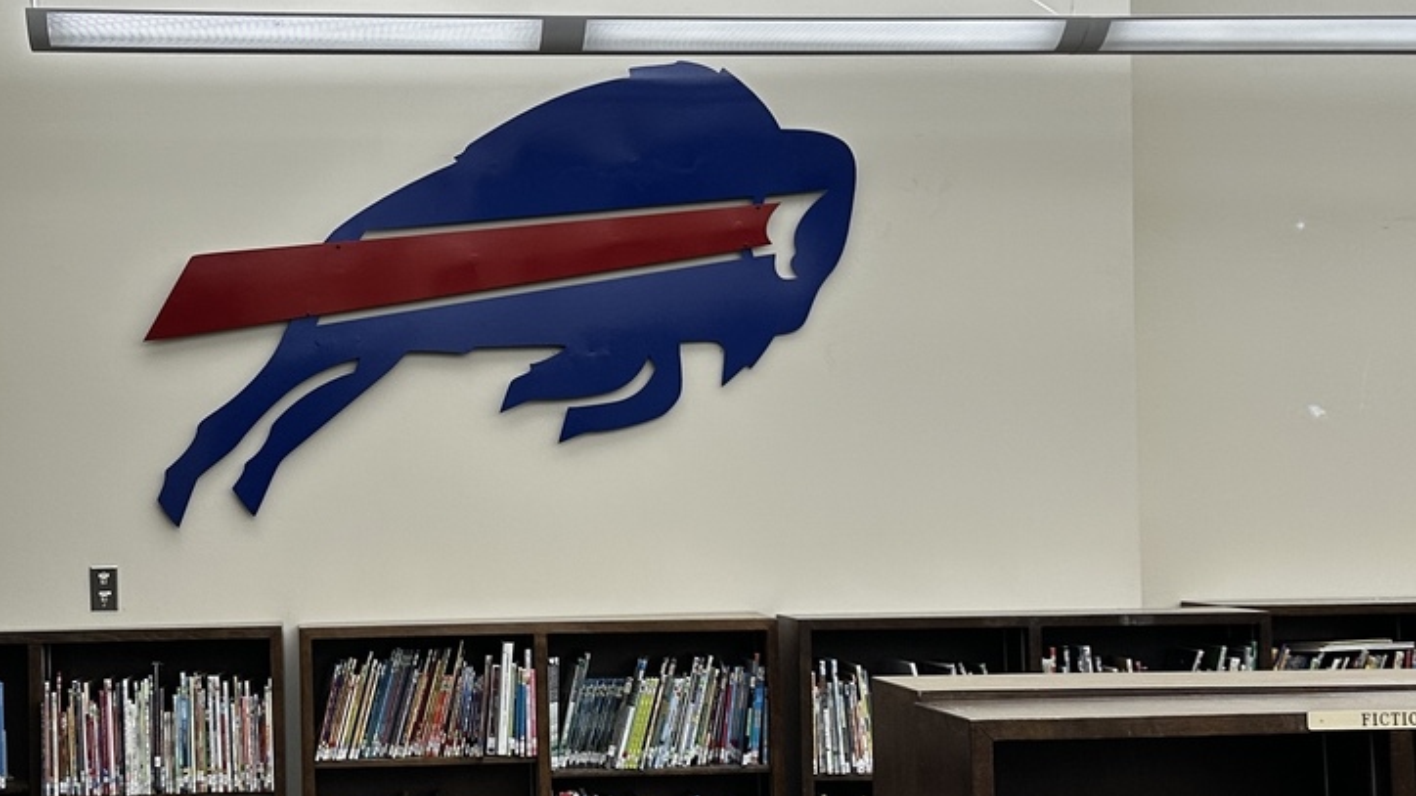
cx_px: 477
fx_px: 1389
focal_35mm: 37
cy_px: 451
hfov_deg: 53.0
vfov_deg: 31.9
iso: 64
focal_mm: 6.86
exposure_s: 1/218
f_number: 1.78
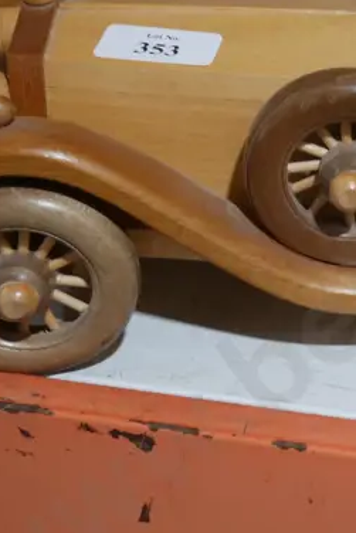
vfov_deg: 23.7
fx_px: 1260
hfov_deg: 14.8
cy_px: 159
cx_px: 560
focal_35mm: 85
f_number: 3.6
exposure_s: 1/60
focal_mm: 15
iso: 320
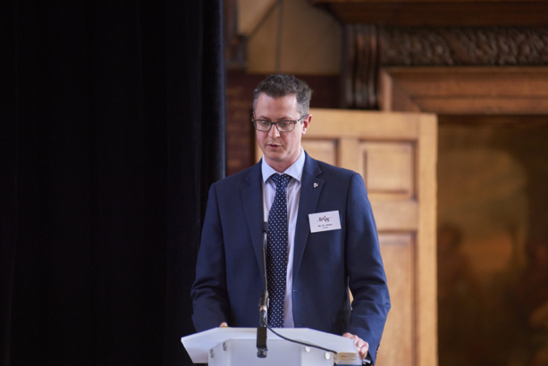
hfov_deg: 8.9
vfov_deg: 6.0
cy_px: 189
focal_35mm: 230
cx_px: 276
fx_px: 3504
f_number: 2.8
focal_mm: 200
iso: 1600
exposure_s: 1/200
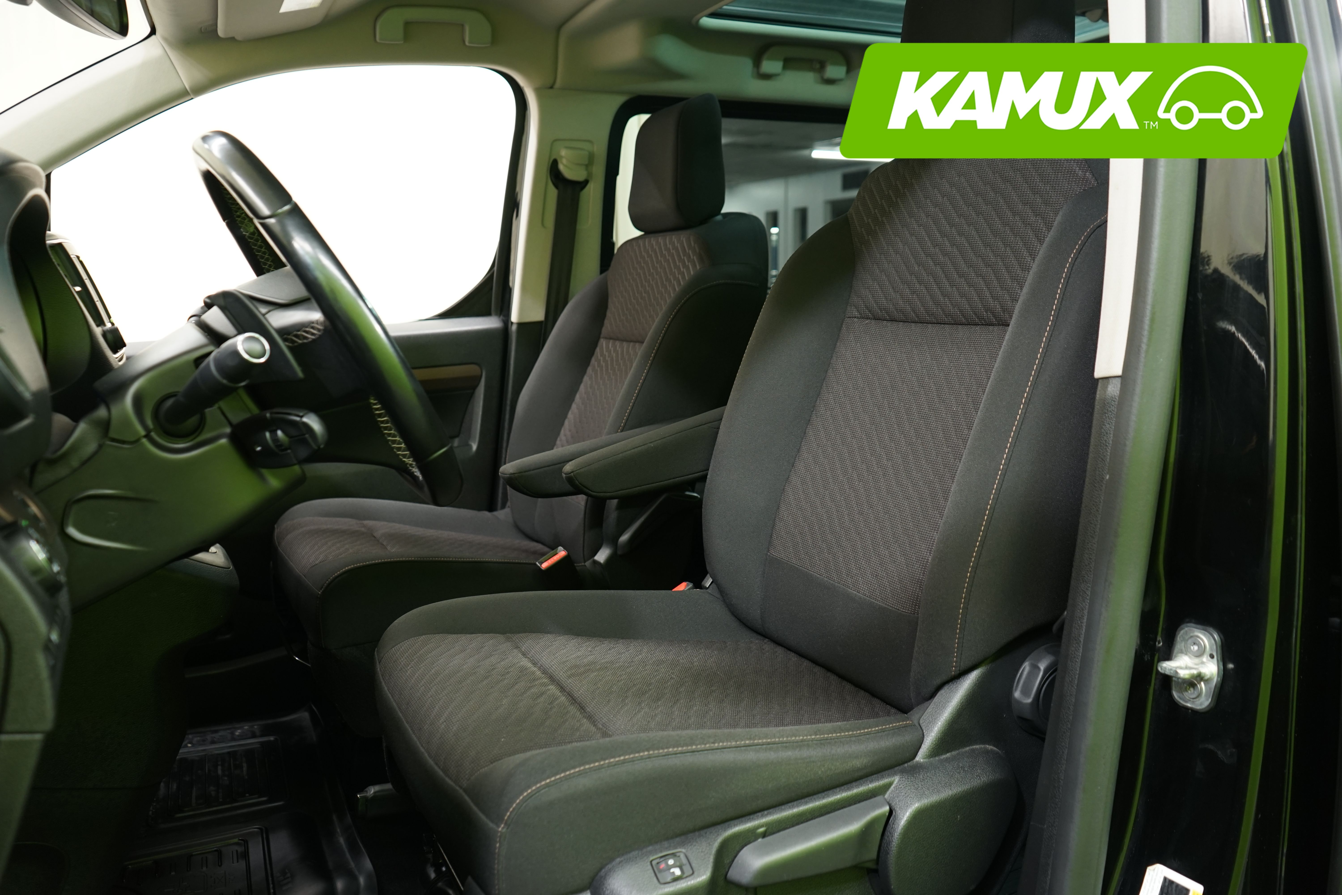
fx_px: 1044
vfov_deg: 46.4
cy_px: 448
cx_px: 671
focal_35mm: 28
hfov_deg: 65.5
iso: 640
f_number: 4.5
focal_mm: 28
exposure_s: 1/20
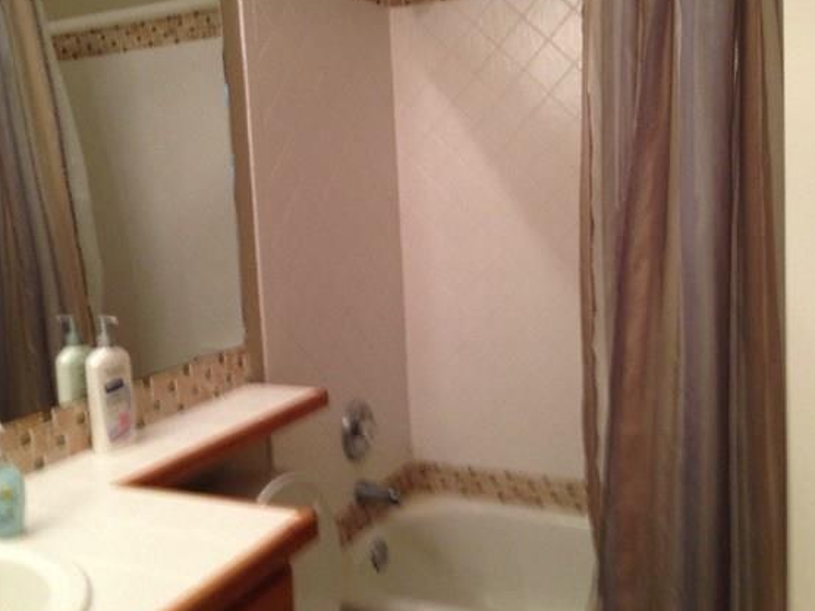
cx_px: 388
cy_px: 271
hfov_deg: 49.0
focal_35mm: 38
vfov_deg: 37.7
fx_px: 895
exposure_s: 1/20
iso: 100
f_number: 2.4
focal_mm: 4.13
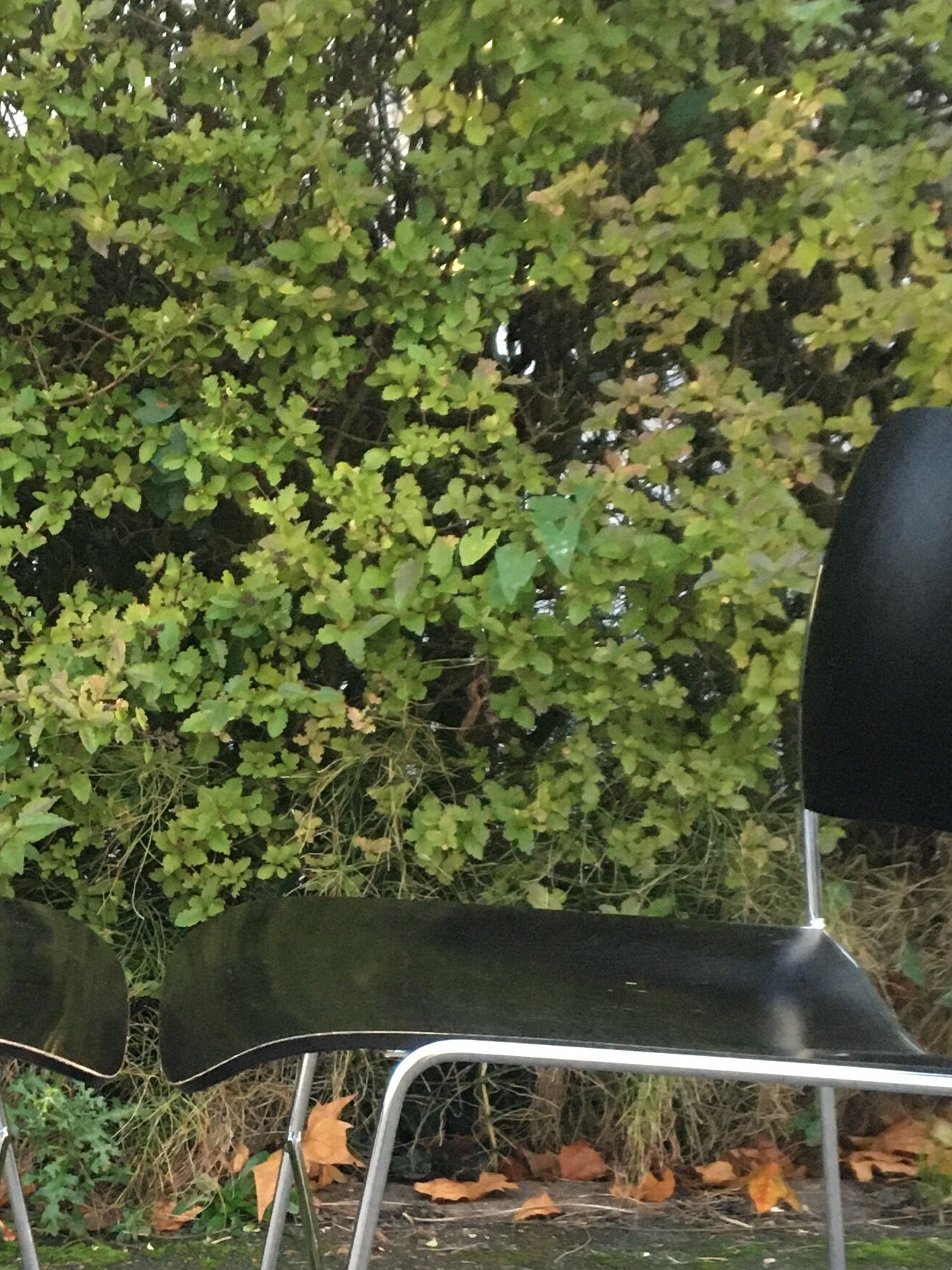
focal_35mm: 67
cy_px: 892
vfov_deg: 28.7
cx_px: 127
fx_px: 2457
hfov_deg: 21.5
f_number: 2.2
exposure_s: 1/17
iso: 200
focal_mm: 4.15
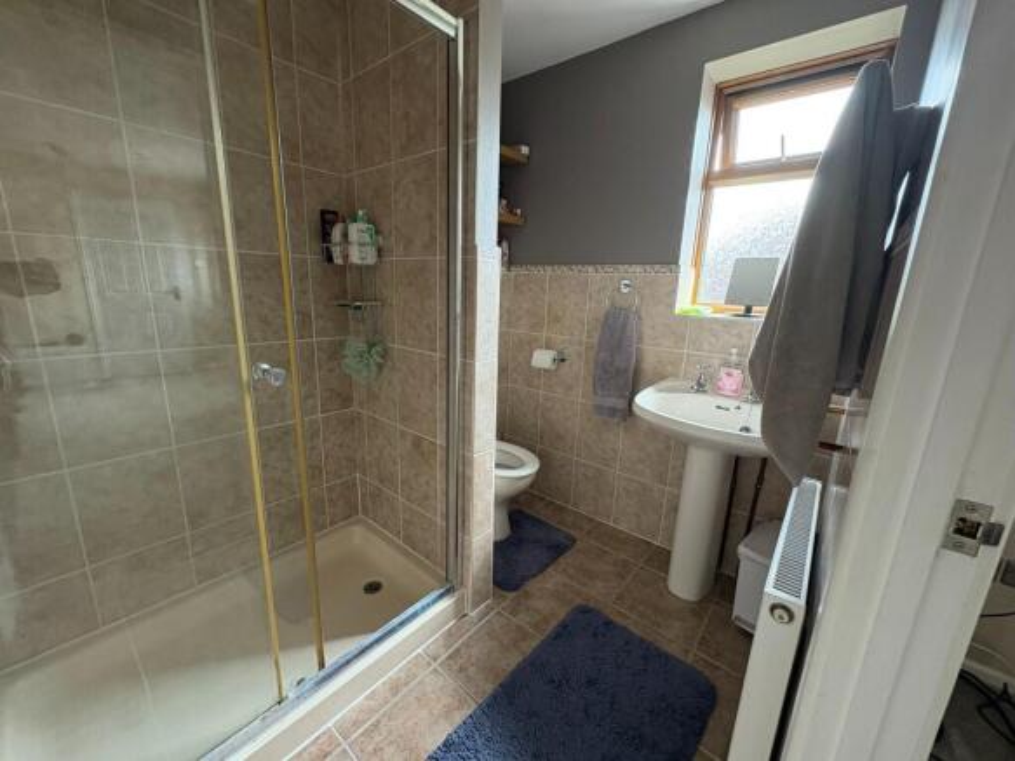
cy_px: 380
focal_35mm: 14
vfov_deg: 85.7
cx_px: 508
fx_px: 410
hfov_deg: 102.1
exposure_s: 1/60
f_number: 2.2
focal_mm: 2.22
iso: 250
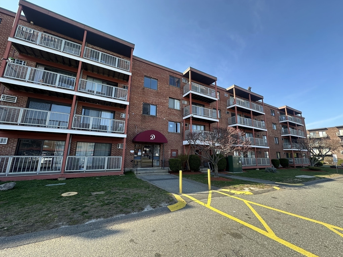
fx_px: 139
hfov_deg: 102.1
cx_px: 172
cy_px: 128
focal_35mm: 14
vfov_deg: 85.7
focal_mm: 2.22
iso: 40
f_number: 2.2
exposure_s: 1/319
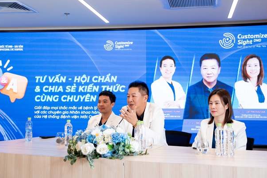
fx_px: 393
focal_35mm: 53
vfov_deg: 25.5
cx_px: 138
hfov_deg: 37.5
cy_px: 85
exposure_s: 1/200
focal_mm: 50
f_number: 4
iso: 1000
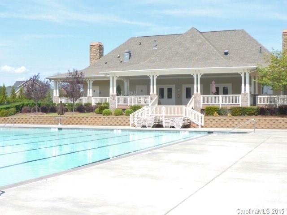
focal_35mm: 48
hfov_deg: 39.7
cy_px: 108
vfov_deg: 30.3
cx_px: 144
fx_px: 398
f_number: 3.3
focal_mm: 4.4
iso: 80
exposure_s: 1/500
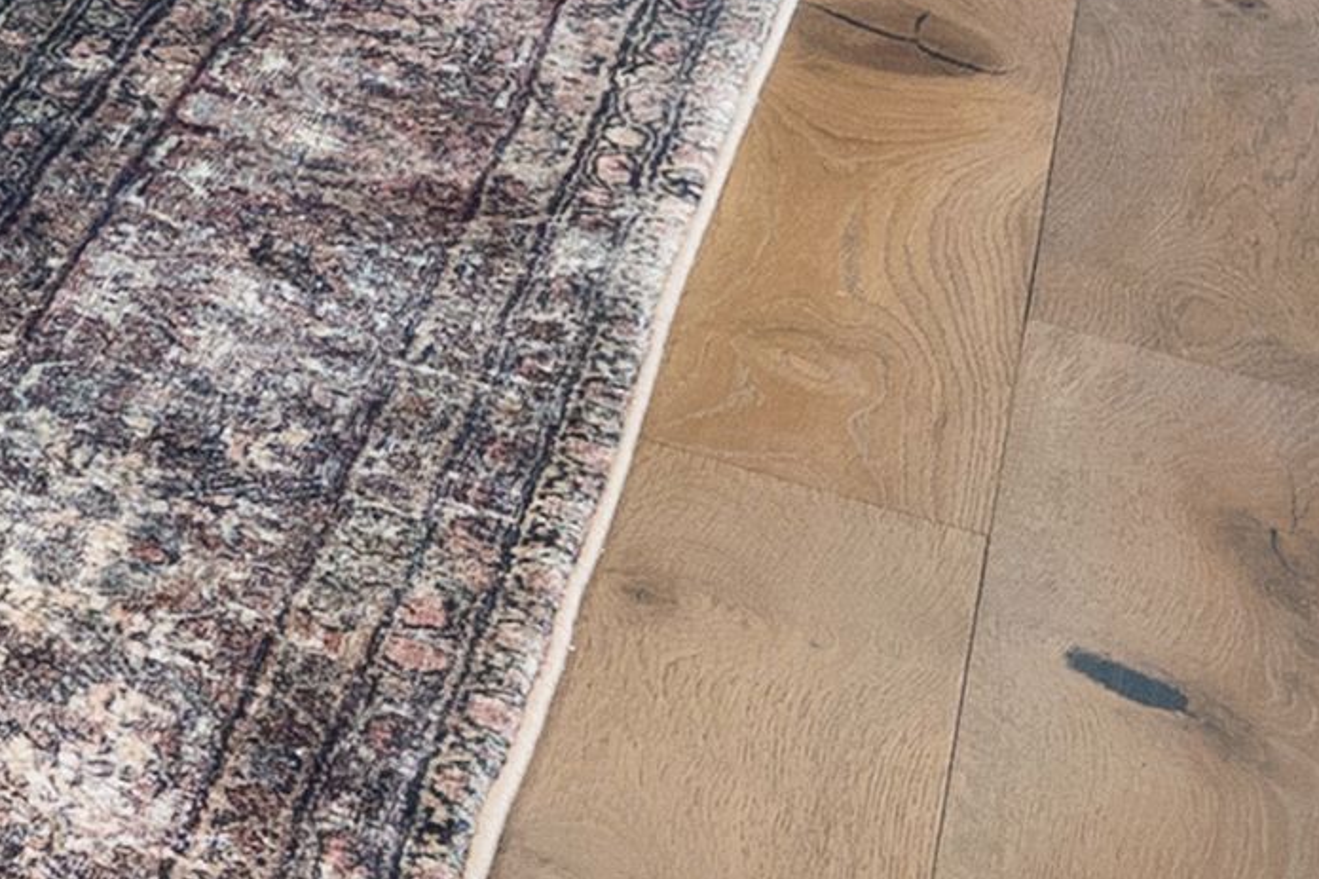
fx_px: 3809
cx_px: -2201
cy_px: -1620
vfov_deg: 10.2
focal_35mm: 104
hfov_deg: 12.7
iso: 800
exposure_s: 1/13
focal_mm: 17
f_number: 8
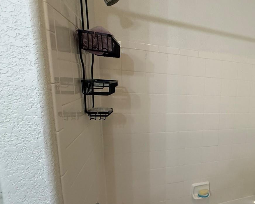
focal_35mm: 25
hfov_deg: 58.3
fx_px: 189
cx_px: 229
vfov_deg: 56.6
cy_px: 117
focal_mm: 2.22
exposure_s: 1/120
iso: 250
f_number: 2.2
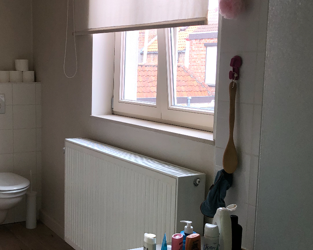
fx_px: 472
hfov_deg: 35.6
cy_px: 140
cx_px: 69
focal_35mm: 51
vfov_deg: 29.6
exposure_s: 1/153
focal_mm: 3.99
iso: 20
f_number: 1.8
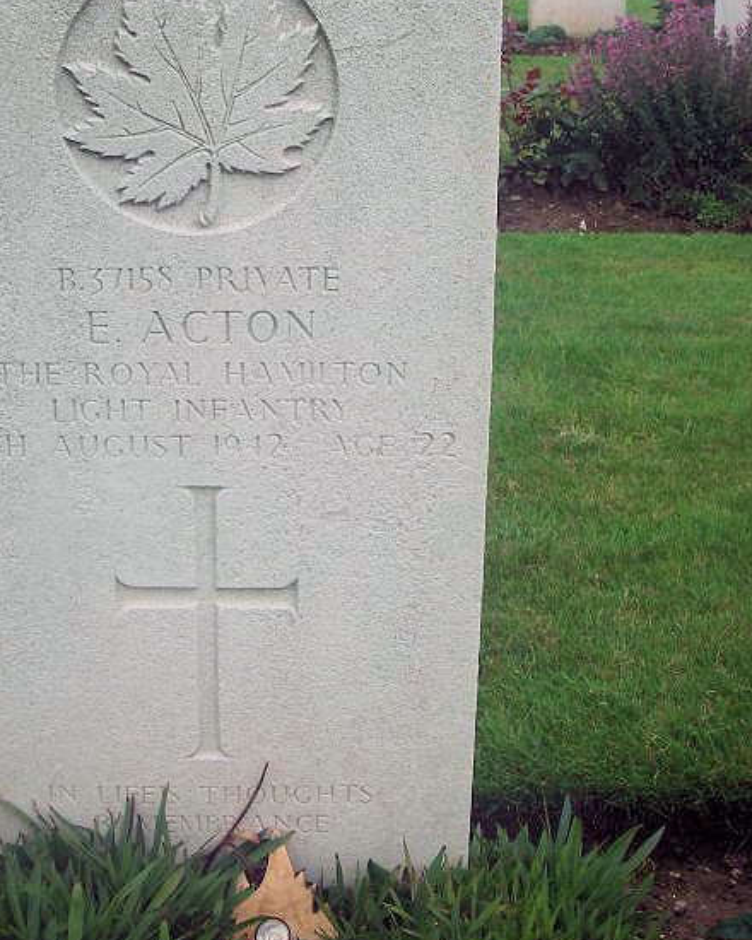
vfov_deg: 34.6
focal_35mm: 54
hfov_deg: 27.9
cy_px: 364
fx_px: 1502
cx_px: 253
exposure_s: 1/80
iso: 64
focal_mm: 6.3
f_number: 3.3
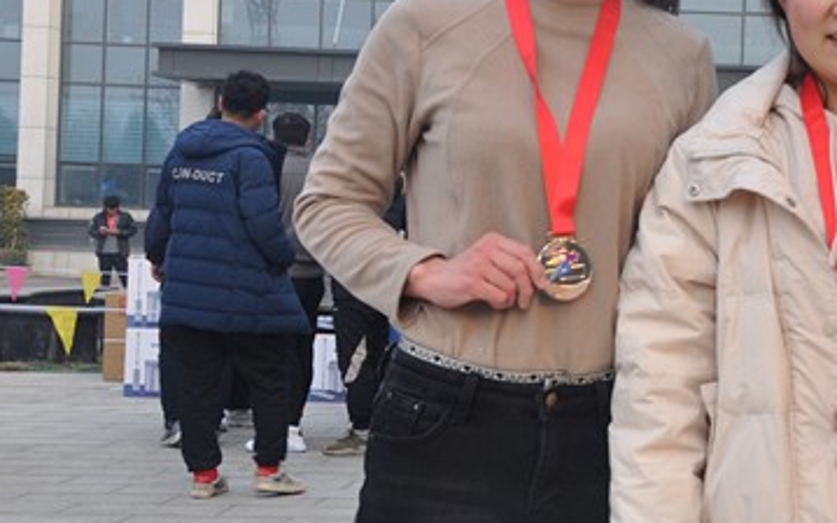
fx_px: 1941
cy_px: 221
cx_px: 912
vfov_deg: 15.3
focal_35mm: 85
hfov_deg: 23.0
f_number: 8
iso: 200
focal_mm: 25
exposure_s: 1/60
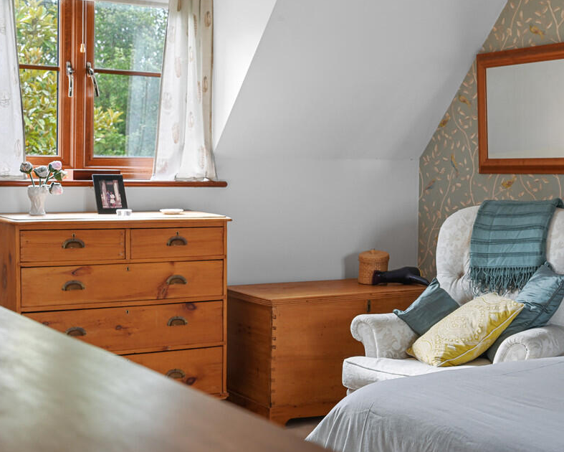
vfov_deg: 25.0
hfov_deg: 30.8
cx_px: 358
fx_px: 1018
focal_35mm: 61
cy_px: 211
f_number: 8
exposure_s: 1/2.5
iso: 400
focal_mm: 50
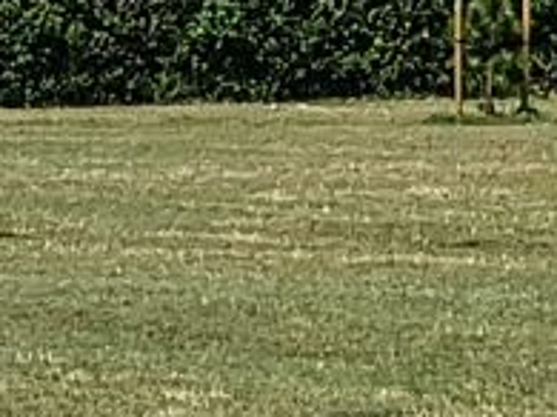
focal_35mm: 171
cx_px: 457
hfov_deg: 11.5
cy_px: -614
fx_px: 2750
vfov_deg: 8.0
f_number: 1.8
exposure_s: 1/5618
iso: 50
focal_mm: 5.4
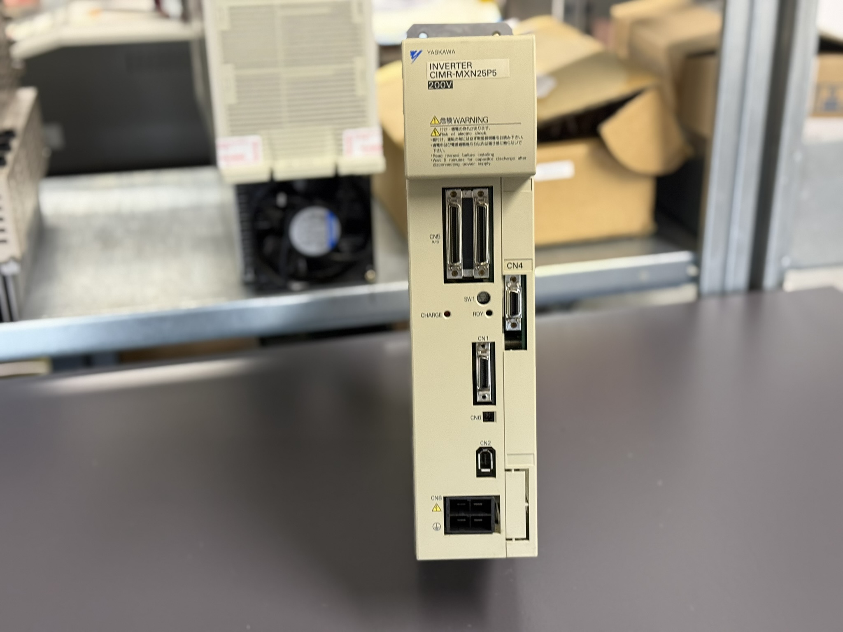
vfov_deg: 30.3
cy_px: 316
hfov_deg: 39.7
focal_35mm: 48
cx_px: 422
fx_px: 1169
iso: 250
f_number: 1.78
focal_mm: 6.76
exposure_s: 1/50
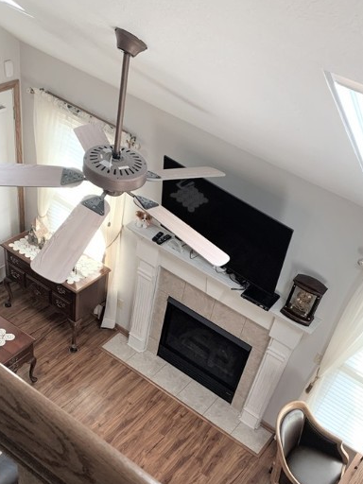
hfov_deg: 36.8
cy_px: 337
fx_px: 545
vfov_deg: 46.8
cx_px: 188
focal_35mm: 39
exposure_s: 1/60
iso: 80
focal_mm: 4.25
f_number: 1.8
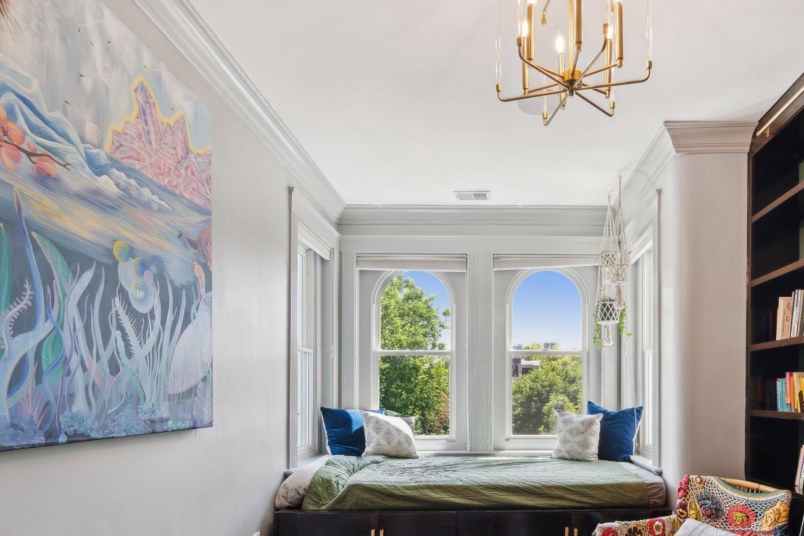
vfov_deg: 54.2
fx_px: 491
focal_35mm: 22
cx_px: 510
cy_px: 410
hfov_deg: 77.0
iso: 100
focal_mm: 14
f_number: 7.1
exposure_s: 1/13
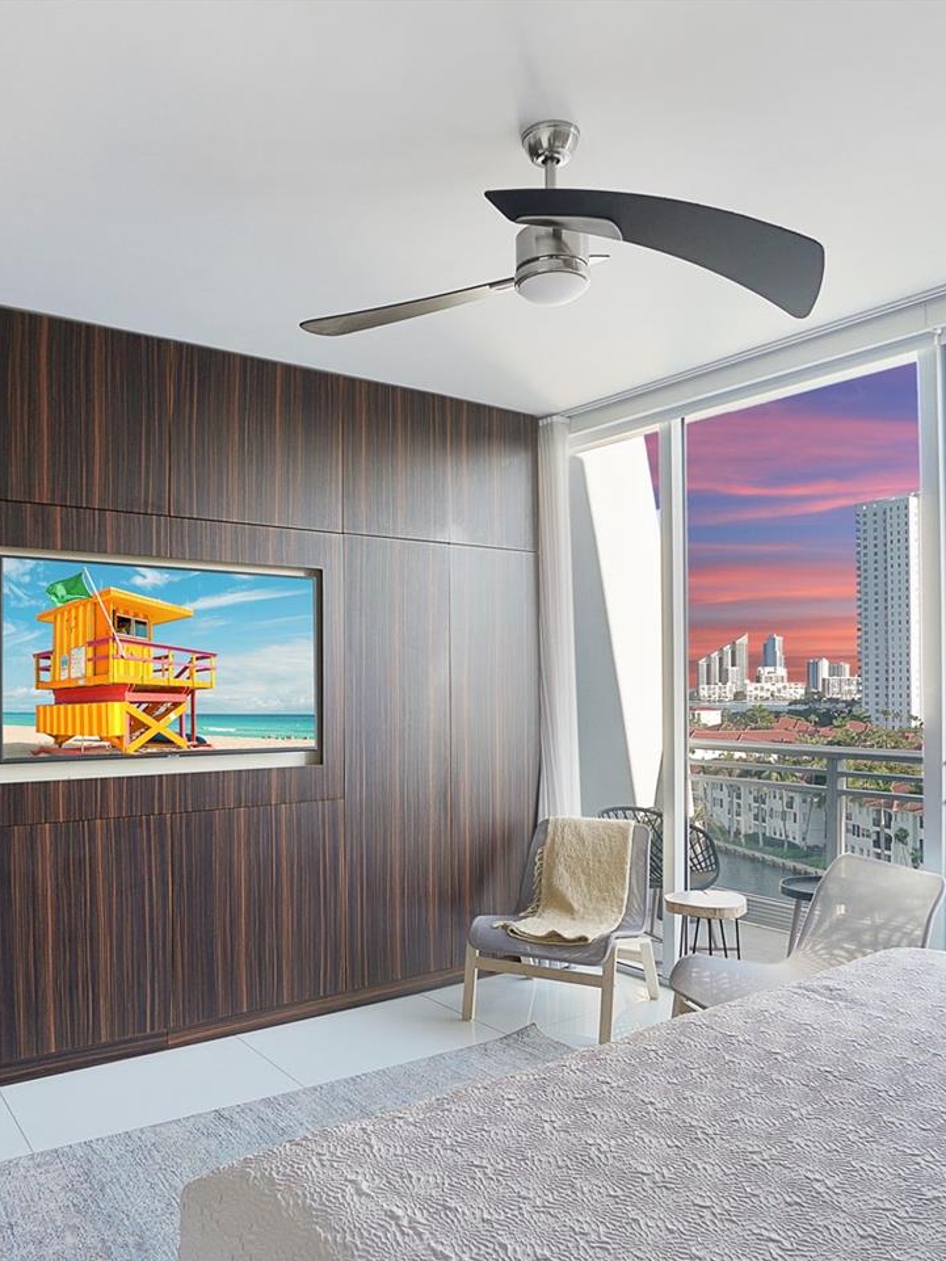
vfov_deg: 71.4
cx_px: 422
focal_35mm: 24
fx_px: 874
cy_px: 693
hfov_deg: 56.7
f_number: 8
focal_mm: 10
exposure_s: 1/20
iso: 250
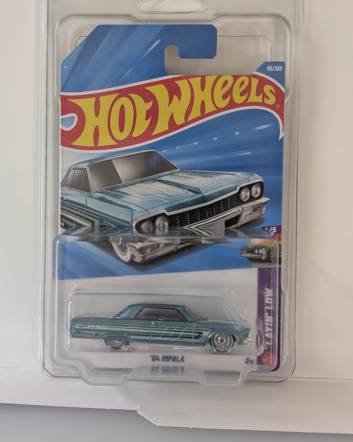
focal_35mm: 51
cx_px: 177
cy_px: 222
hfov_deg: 29.7
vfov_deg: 36.7
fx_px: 666
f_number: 1.68
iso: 700
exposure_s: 1/242
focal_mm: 6.9
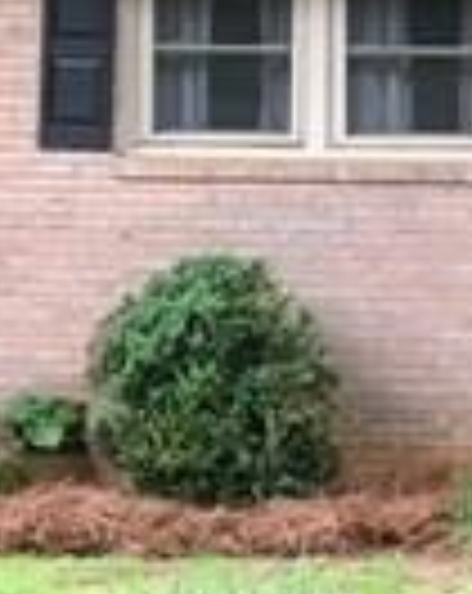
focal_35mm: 220
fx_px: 3855
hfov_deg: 6.8
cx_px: 863
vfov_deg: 8.7
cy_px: -22
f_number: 2.2
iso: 25
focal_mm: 4.15
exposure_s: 1/30
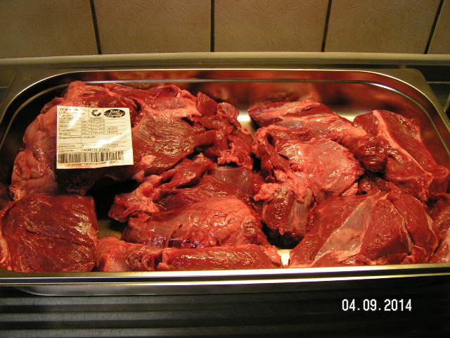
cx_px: 225
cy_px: 169
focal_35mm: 38
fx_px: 494
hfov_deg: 49.0
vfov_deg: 37.7
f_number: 2.8
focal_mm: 5.8
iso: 160
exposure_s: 1/40
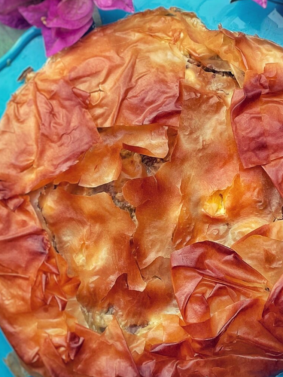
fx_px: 719
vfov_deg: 29.3
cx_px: 158
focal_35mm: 66
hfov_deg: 22.2
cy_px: 160
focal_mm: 4.2
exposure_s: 1/50
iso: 100
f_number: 1.6
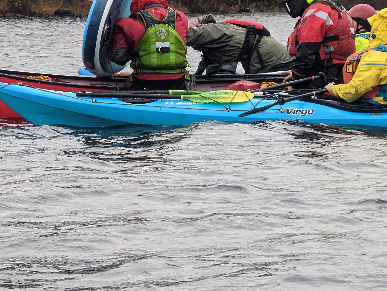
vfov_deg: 7.8
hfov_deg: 10.3
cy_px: 99
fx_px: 2150
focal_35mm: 192
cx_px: 285
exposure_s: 1/223
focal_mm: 19
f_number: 3.5
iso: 659
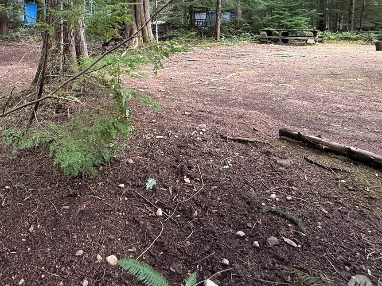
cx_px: 108
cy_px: 39
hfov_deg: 64.3
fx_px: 287
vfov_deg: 48.5
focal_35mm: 26
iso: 250
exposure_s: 1/99
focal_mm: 2.22
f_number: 2.2
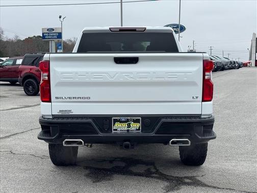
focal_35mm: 48
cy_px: 96
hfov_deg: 39.7
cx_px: 128
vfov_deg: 30.3
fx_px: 356
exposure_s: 1/980
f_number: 1.78
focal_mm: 6.76
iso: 64
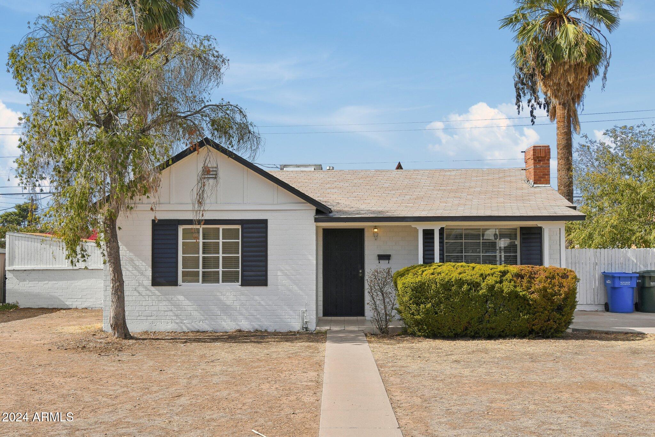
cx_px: 328
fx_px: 728
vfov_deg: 33.4
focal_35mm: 40
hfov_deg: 48.5
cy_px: 218
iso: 100
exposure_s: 1/320
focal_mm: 20
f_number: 9
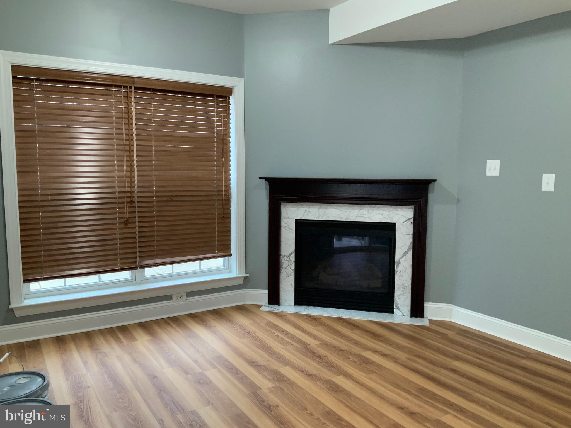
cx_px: 286
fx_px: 478
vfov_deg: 48.2
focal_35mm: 29
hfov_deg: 61.7
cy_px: 214
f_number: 1.8
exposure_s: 1/60
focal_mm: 3
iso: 125
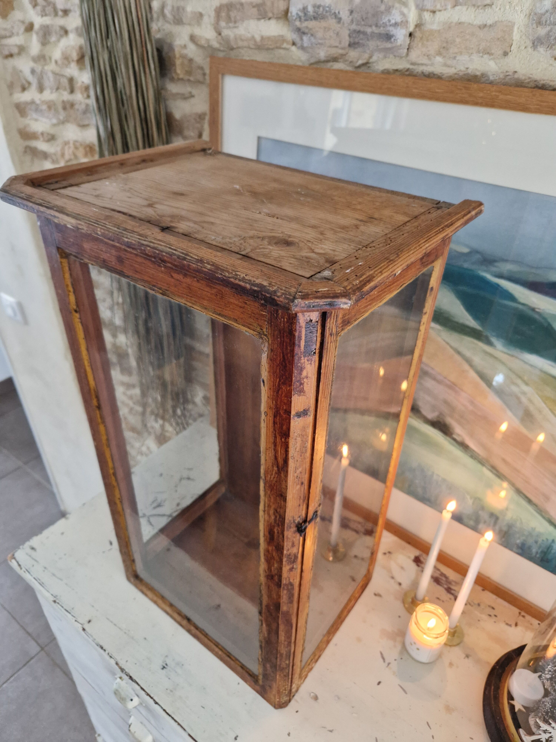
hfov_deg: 58.9
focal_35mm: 23
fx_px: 493
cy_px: 371
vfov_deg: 73.9
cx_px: 278
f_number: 1.8
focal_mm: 5.4
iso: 640
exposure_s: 1/100
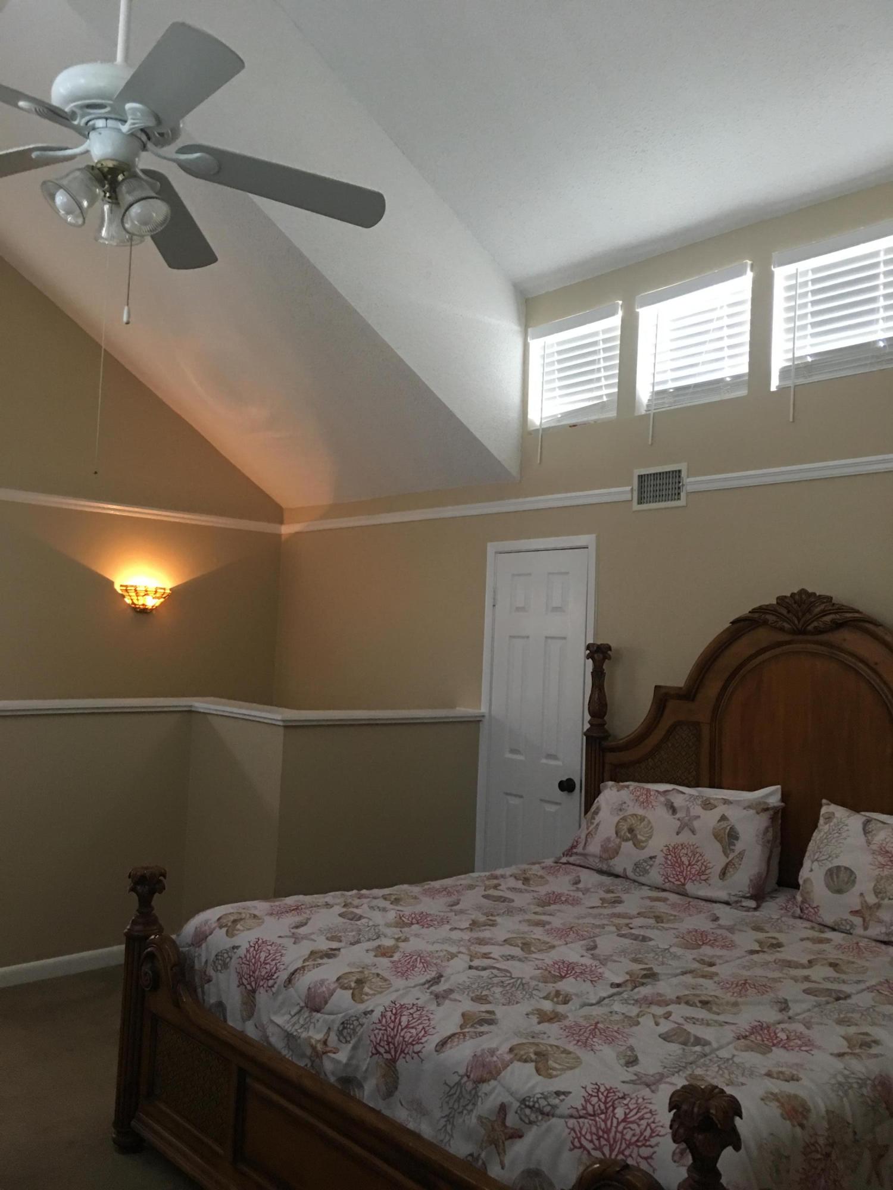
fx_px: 997
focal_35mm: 29
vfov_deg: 61.7
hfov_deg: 48.2
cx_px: 446
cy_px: 595
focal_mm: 4.15
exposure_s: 1/15
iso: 80
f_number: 2.2
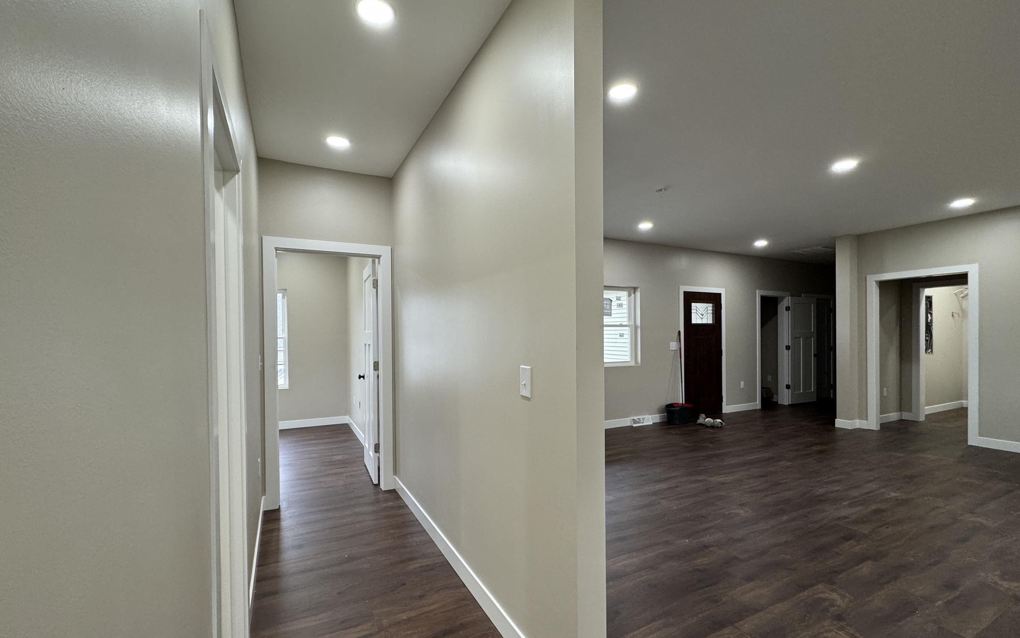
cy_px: 340
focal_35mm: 16
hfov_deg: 97.8
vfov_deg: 71.2
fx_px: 445
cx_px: 511
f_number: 2.2
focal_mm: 2.22
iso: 200
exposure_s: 1/120
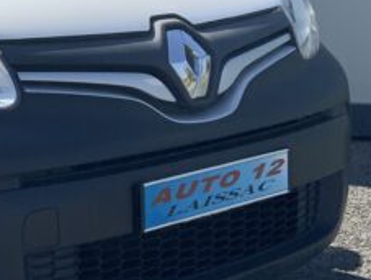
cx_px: 8
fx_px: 1095
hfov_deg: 18.8
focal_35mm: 102
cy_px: 79
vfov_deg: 14.5
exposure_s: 1/1912
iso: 16
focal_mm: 3
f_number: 1.8
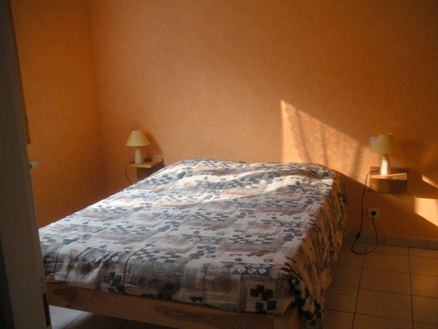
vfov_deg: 40.7
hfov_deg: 52.6
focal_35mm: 35
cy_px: 164
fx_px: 443
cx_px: 219
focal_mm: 6.3
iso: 100
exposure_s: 1/66.8
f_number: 3.5
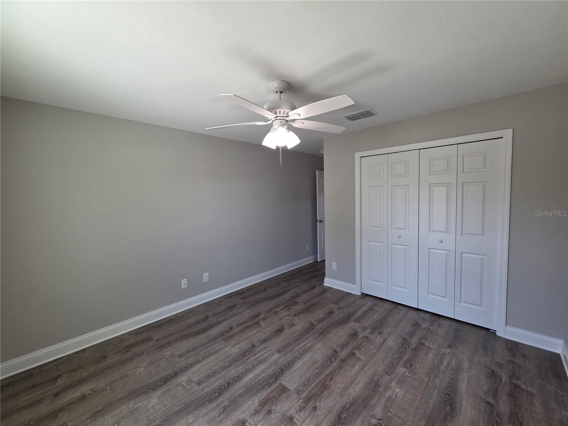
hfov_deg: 106.2
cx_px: 284
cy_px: 213
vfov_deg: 89.9
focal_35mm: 13
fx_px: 213
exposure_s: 1/120
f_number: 2.2
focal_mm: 2.2
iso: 80
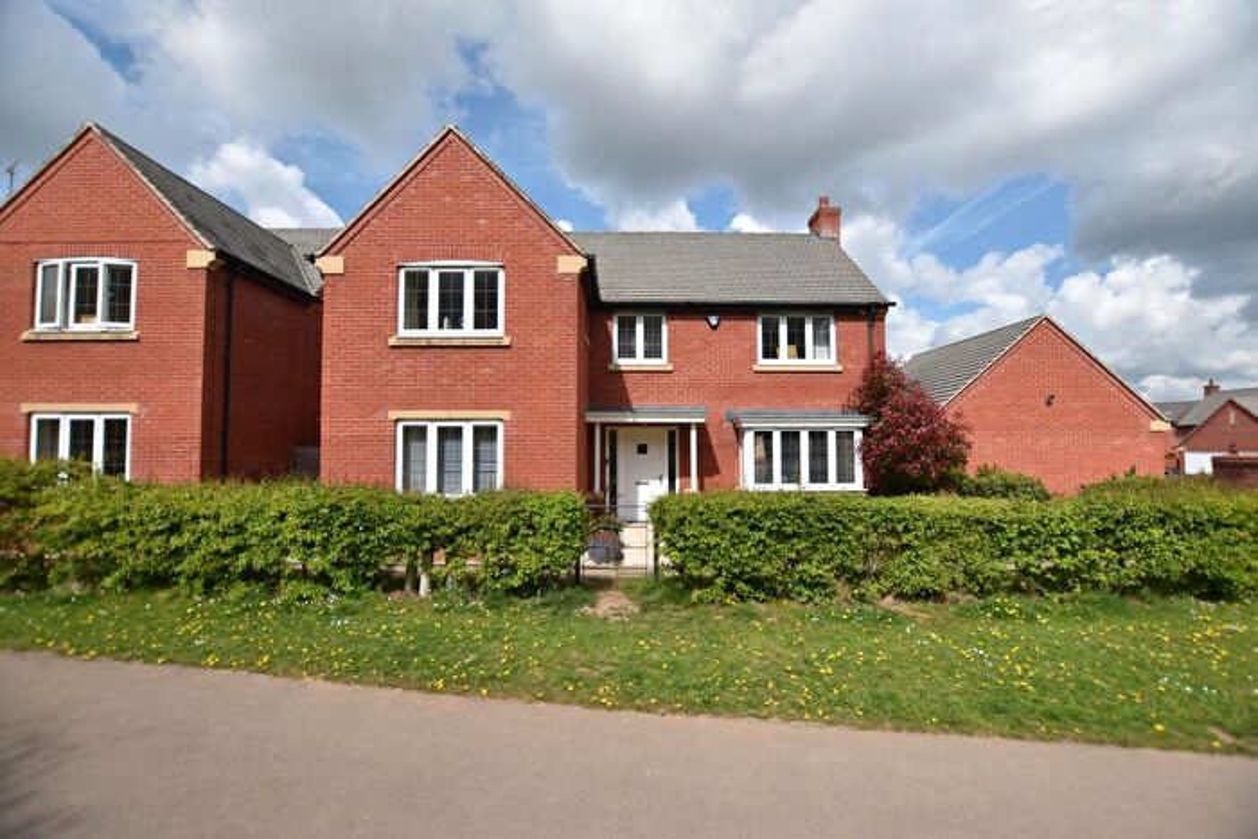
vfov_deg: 77.4
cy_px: 420
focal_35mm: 15
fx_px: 524
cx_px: 629
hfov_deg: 100.4
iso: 100
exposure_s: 1/2000
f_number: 3.5
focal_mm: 10
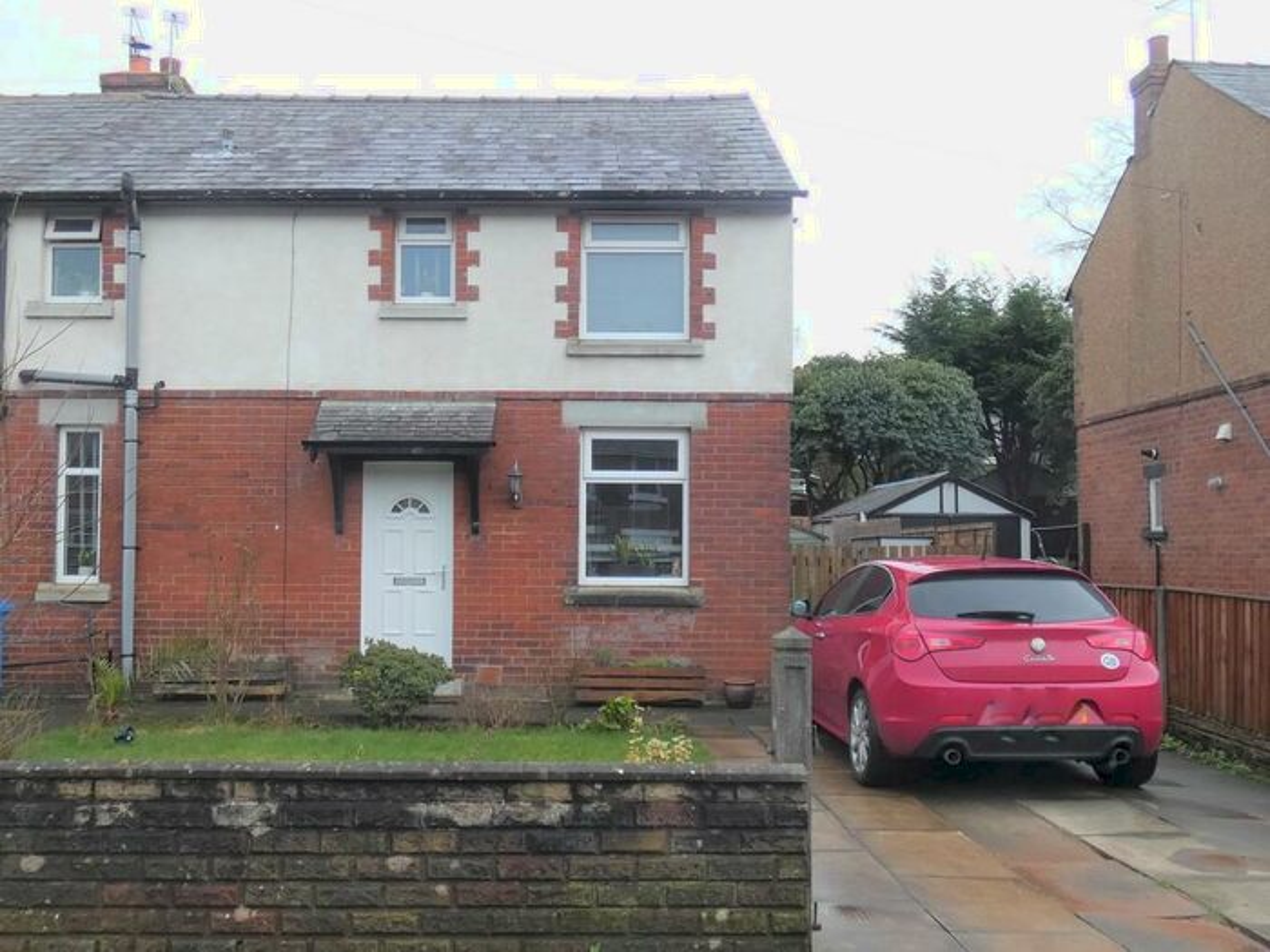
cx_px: 635
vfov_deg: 66.0
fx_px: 734
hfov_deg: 81.7
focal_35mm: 20
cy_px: 476
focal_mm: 3.6
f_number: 2.8
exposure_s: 1/125
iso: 80
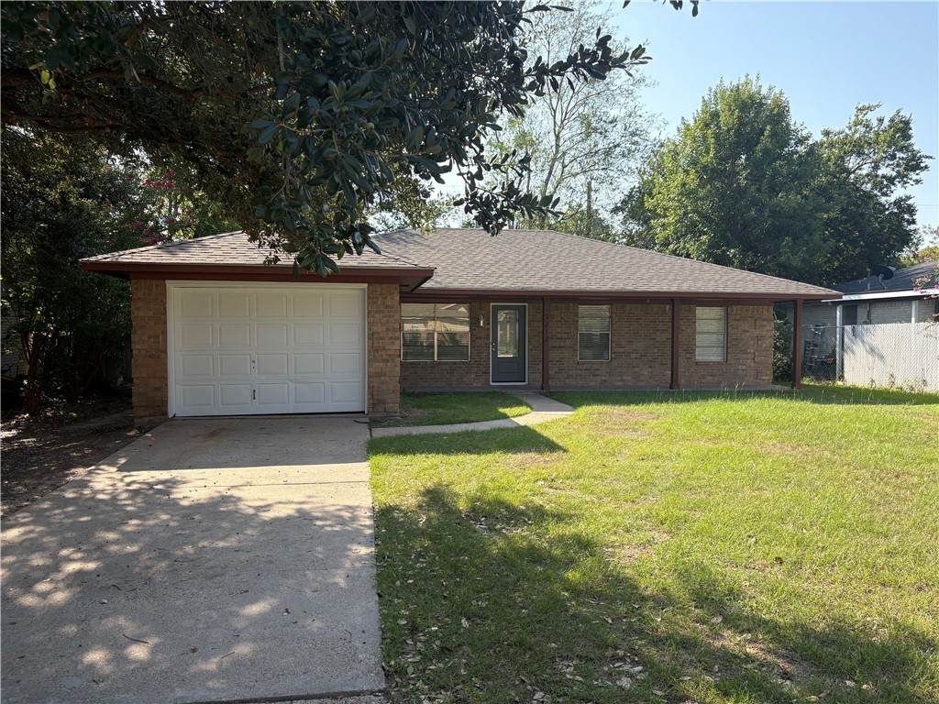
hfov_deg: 67.3
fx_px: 705
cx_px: 470
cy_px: 352
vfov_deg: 53.1
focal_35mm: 26
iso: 64
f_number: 1.6
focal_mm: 5.96
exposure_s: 1/1364
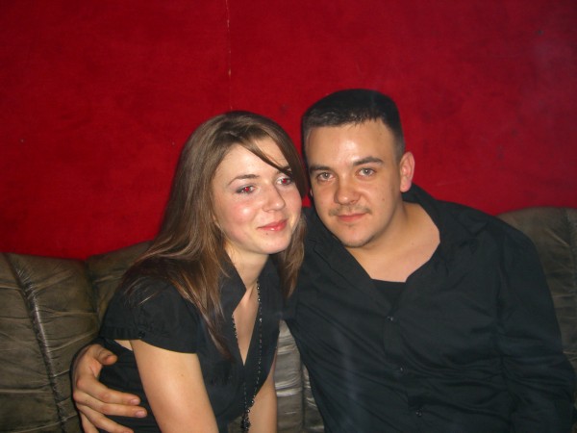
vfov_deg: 37.7
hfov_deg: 49.0
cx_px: 288
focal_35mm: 38
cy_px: 216
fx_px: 633
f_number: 2.8
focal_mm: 7.9
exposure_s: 1/60
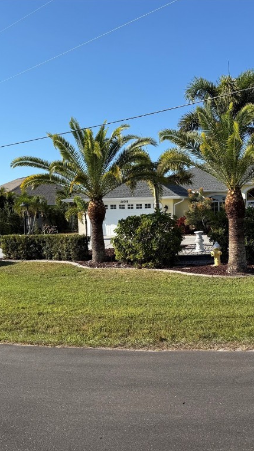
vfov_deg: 56.6
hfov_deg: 32.7
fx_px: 419
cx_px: 206
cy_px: 225
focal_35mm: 35
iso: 80
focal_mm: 6.76
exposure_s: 1/3425
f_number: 1.78
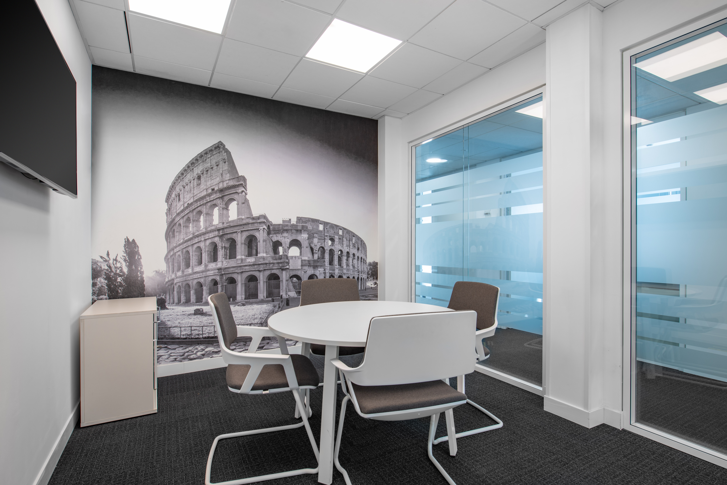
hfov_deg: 90.0
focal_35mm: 18
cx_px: 364
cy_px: 242
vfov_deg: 67.4
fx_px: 364
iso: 100
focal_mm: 18
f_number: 9
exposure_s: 1/4
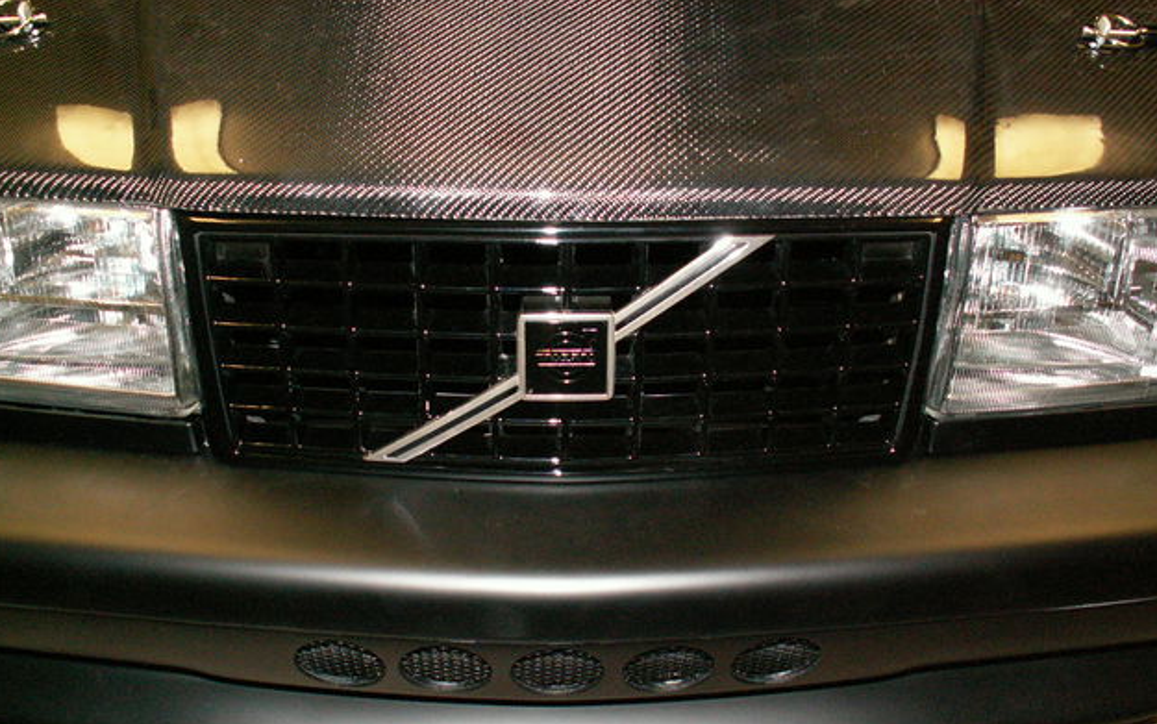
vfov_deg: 33.5
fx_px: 1199
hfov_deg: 51.5
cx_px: 570
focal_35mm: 38
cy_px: 415
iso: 160
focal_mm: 5.86
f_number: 2.8
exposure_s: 1/40
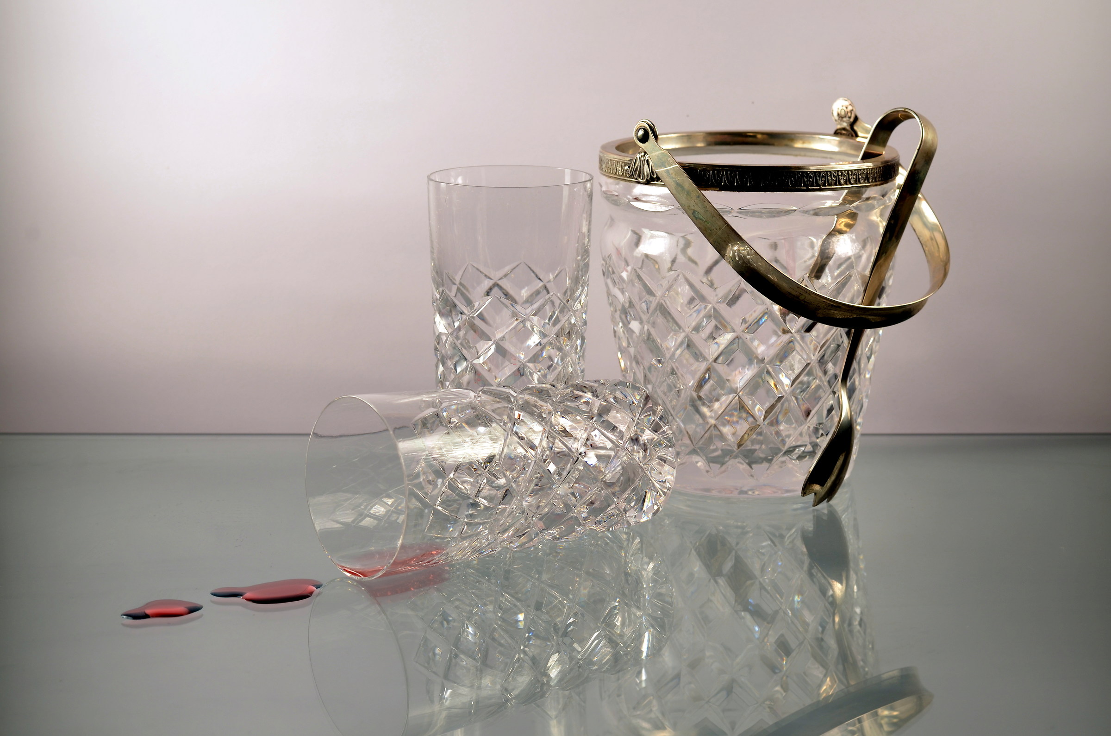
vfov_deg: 18.1
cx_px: 556
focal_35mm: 75
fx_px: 2310
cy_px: 368
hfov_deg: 27.0
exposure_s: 1/5
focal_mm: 50
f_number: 8
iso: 100
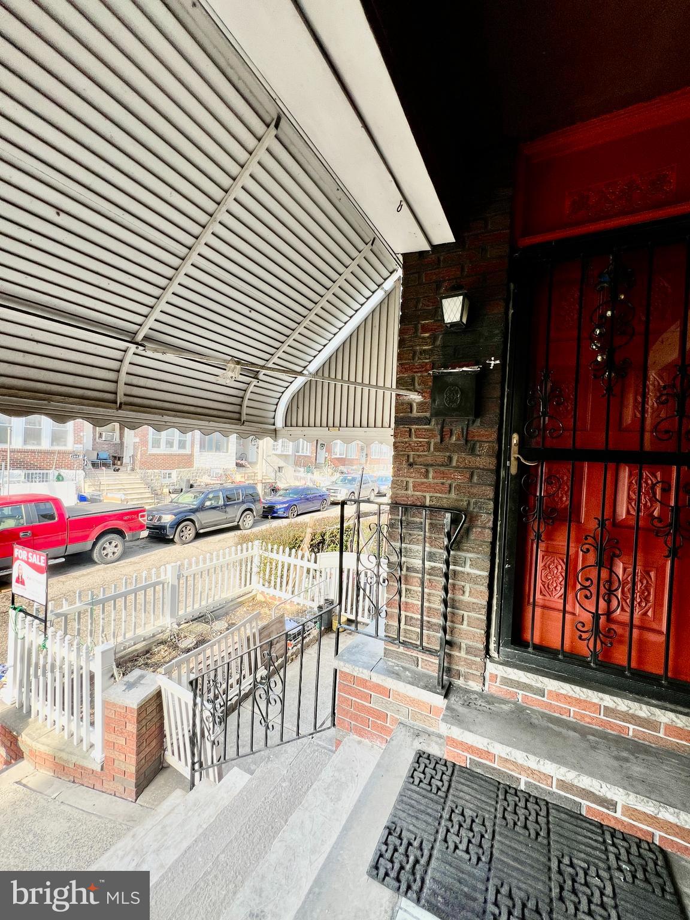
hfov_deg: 89.9
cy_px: 460
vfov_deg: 106.2
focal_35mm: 13
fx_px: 346
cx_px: 345
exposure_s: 1/217
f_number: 1.8
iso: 32
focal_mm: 1.57
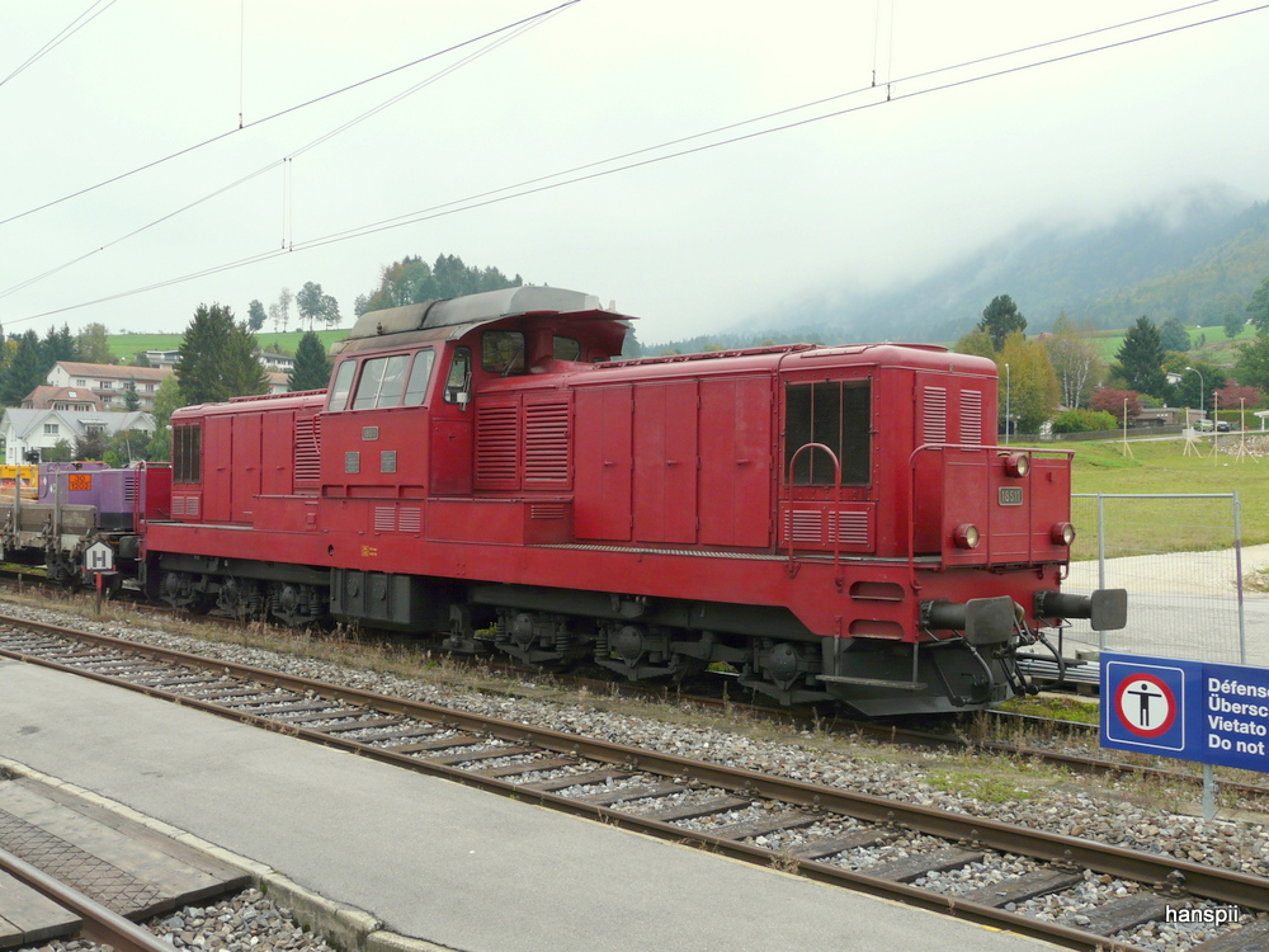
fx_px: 1393
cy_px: 476
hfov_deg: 49.0
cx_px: 634
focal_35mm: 38
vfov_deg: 37.7
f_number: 3.6
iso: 100
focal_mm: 6.3
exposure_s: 1/100
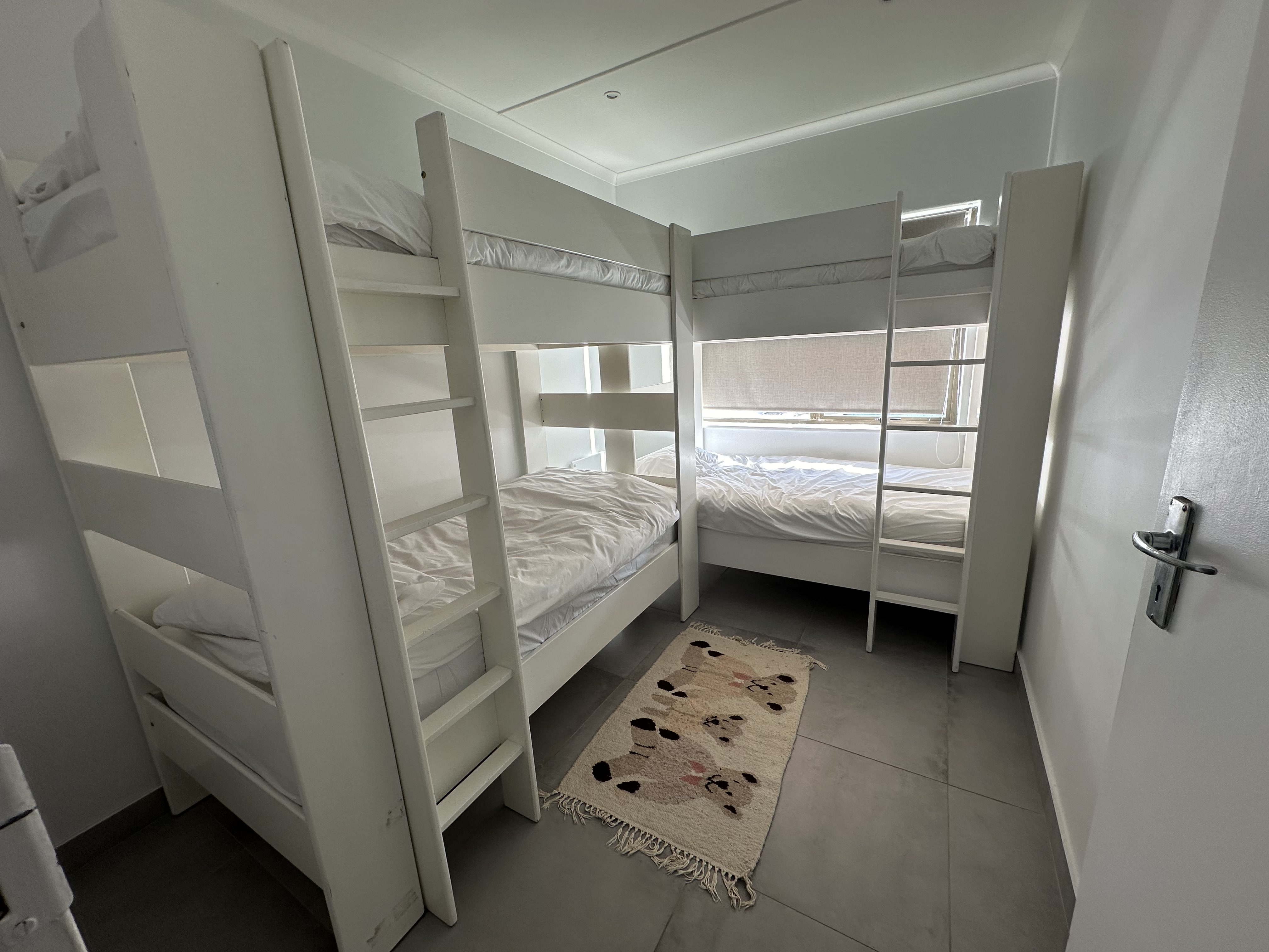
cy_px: 476
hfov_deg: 102.1
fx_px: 513
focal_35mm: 14
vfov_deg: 85.7
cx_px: 634
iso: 50
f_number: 2.2
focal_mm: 2.22
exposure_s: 1/99
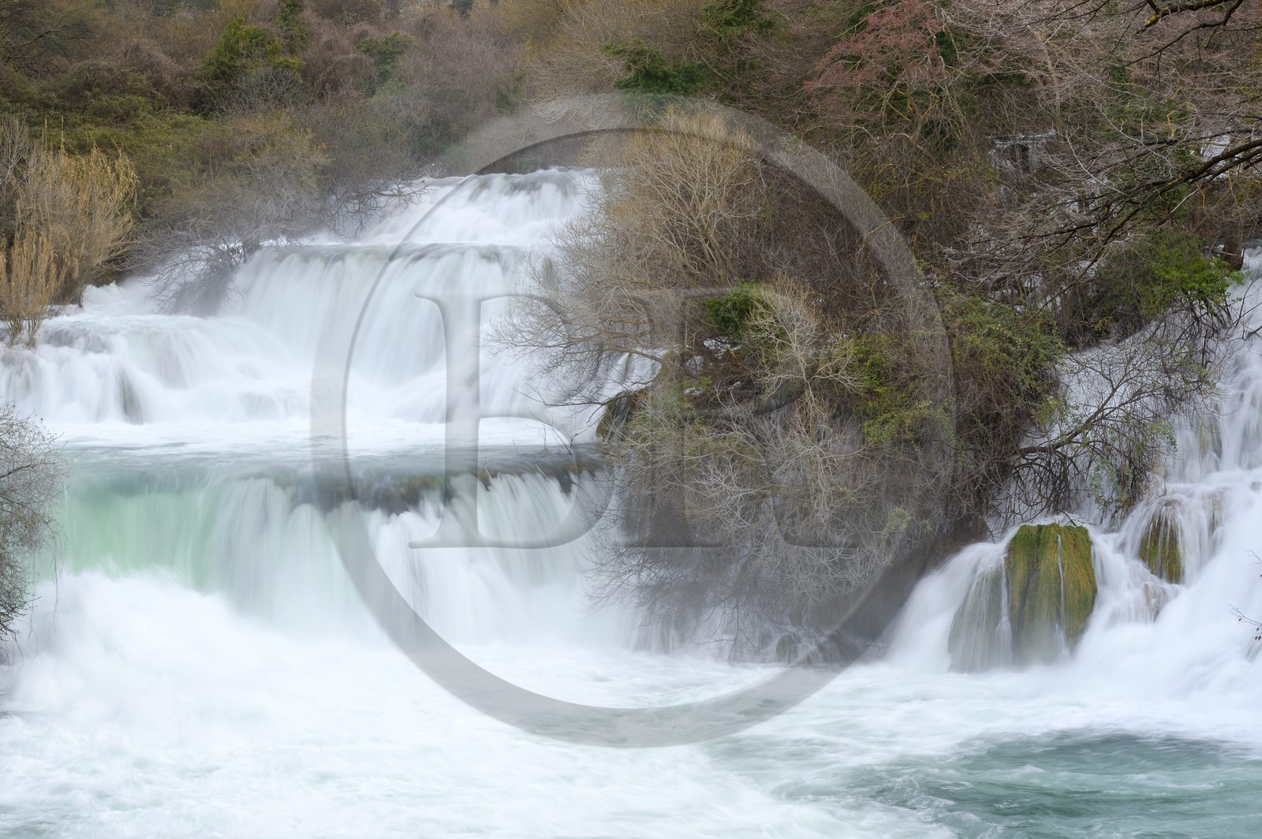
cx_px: 631
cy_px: 420
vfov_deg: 13.7
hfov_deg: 20.4
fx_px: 3503
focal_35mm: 100
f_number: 22
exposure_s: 1/6
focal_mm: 100
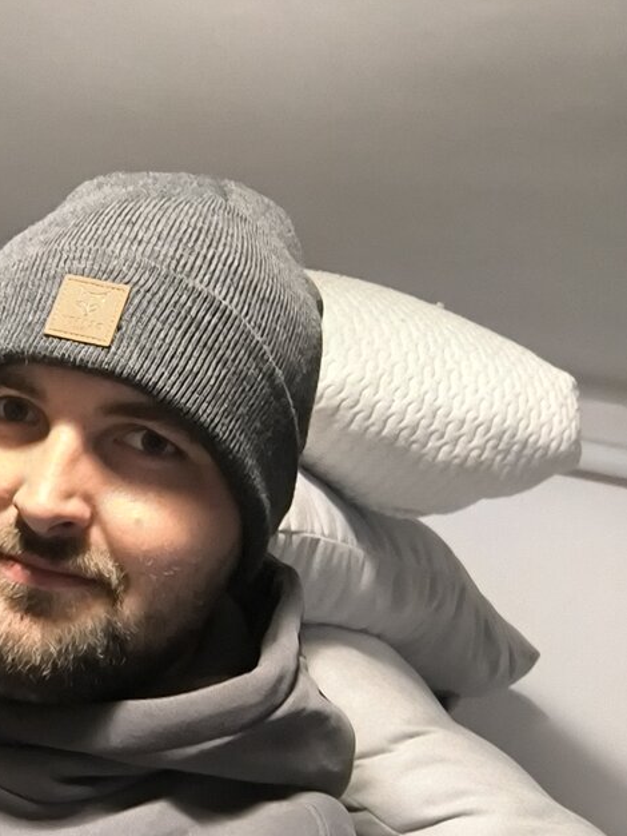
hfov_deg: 29.8
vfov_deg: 40.7
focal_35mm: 46
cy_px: 558
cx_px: 31
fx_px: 1110
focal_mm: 3.26
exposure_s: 1/20
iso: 800
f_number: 2.45
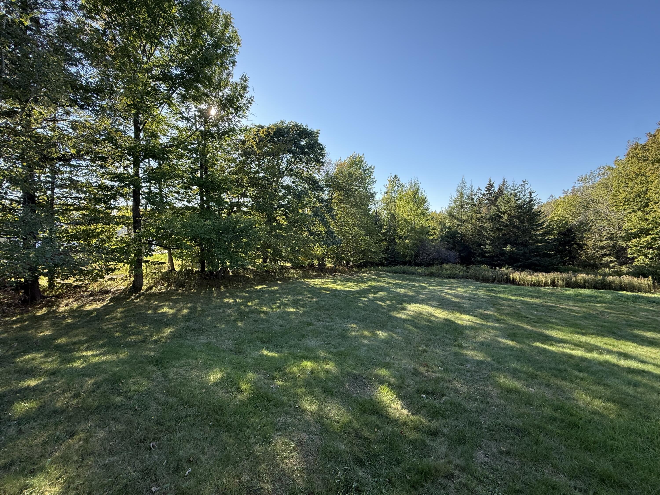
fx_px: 267
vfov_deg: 85.7
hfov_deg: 102.1
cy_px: 248
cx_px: 330
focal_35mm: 14
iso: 64
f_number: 2.2
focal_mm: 2.22
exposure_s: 1/458
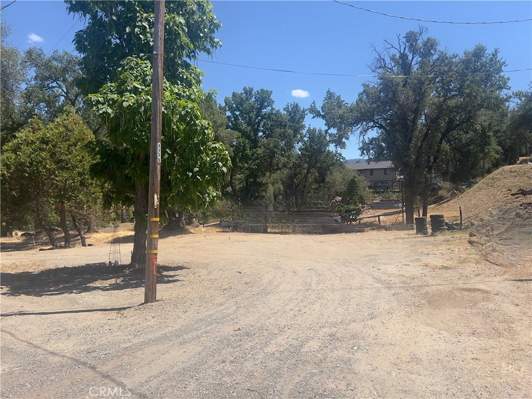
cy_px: 200
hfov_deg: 67.3
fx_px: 400
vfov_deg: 53.1
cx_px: 266
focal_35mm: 26
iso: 50
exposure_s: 1/3704
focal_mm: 5.7
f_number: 1.5
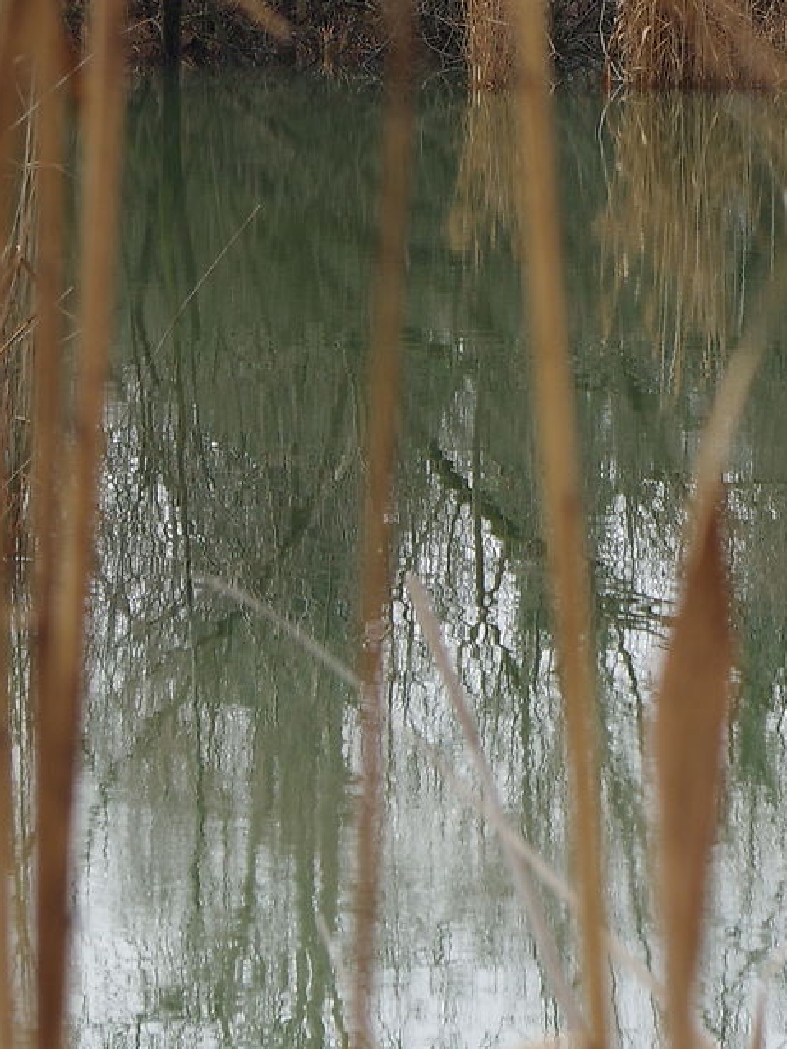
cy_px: -13
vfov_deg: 6.7
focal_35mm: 296
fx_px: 8976
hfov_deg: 5.0
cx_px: 923
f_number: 9
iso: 100
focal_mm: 55
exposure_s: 1/60
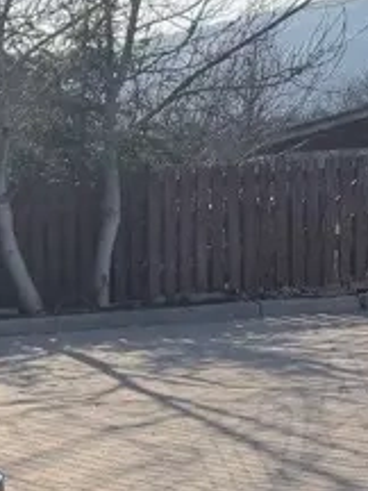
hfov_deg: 9.8
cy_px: 475
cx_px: -763
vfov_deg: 17.4
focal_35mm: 111
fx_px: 1573
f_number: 1.78
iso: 100
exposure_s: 1/6173
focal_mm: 6.76
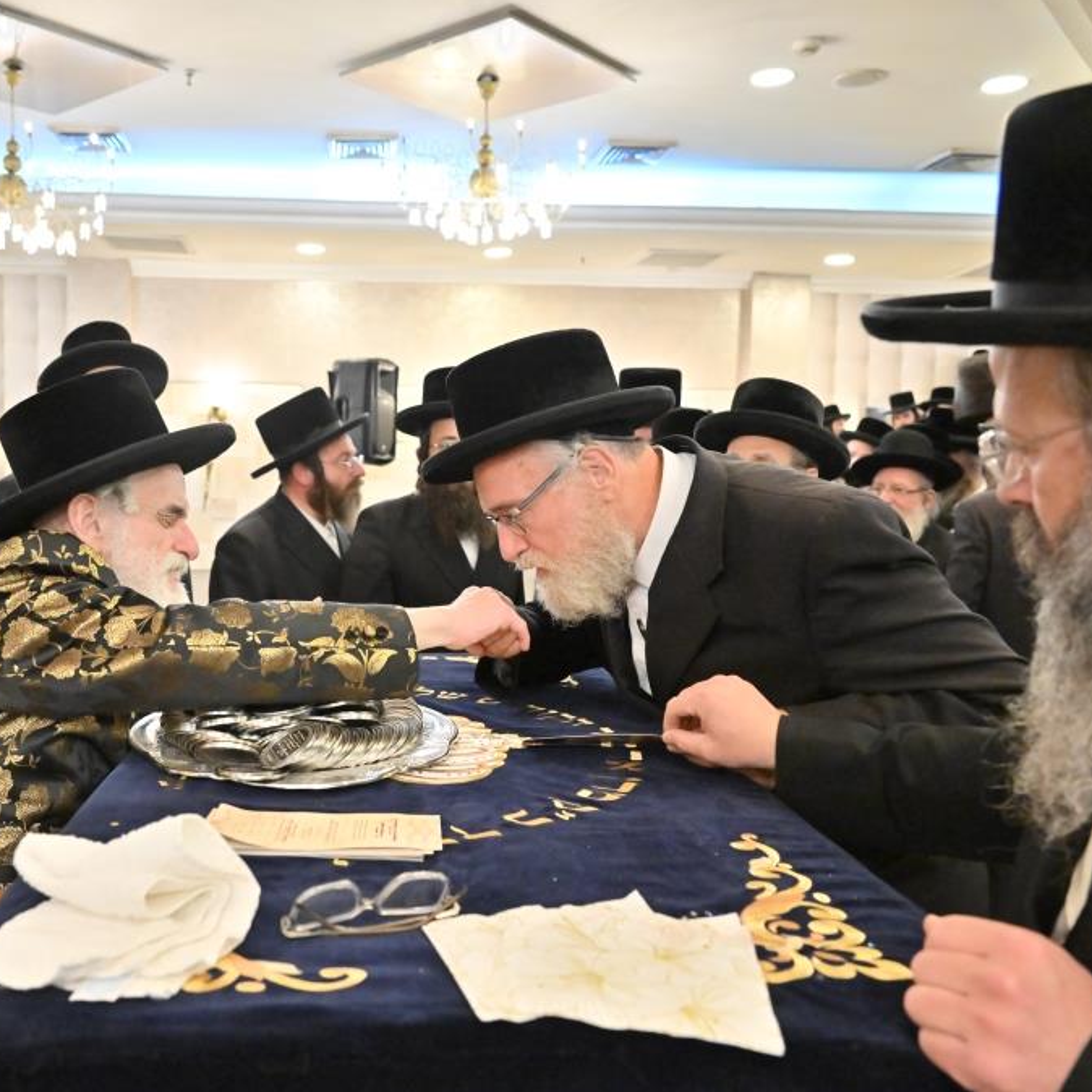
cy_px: 544
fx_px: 1106
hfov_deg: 51.8
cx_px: 390
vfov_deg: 52.5
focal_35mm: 31
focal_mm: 24
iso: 4000
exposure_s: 1/250
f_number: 4
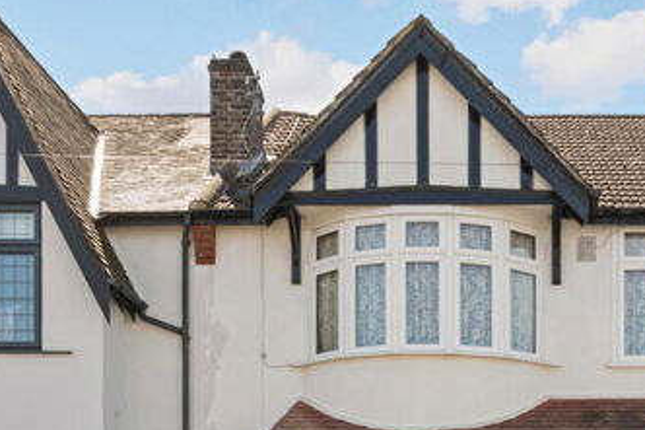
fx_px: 680
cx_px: 484
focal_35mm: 38
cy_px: 395
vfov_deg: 33.0
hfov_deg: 48.7
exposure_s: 1/50
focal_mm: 18
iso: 200
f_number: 16
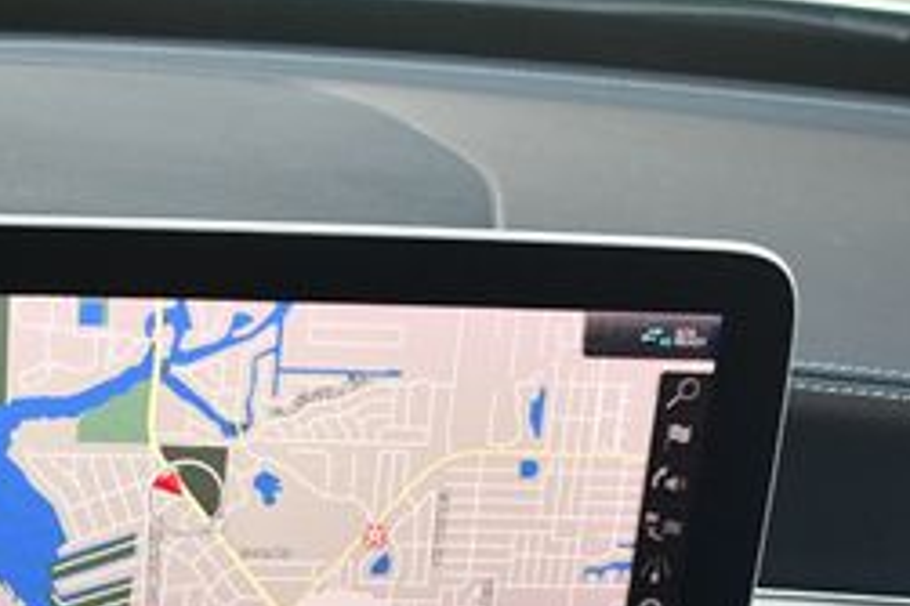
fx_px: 2324
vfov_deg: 14.3
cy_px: 766
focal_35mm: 92
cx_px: 109
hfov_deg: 21.7
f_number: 3.5
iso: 800
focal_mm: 18
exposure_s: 1/200
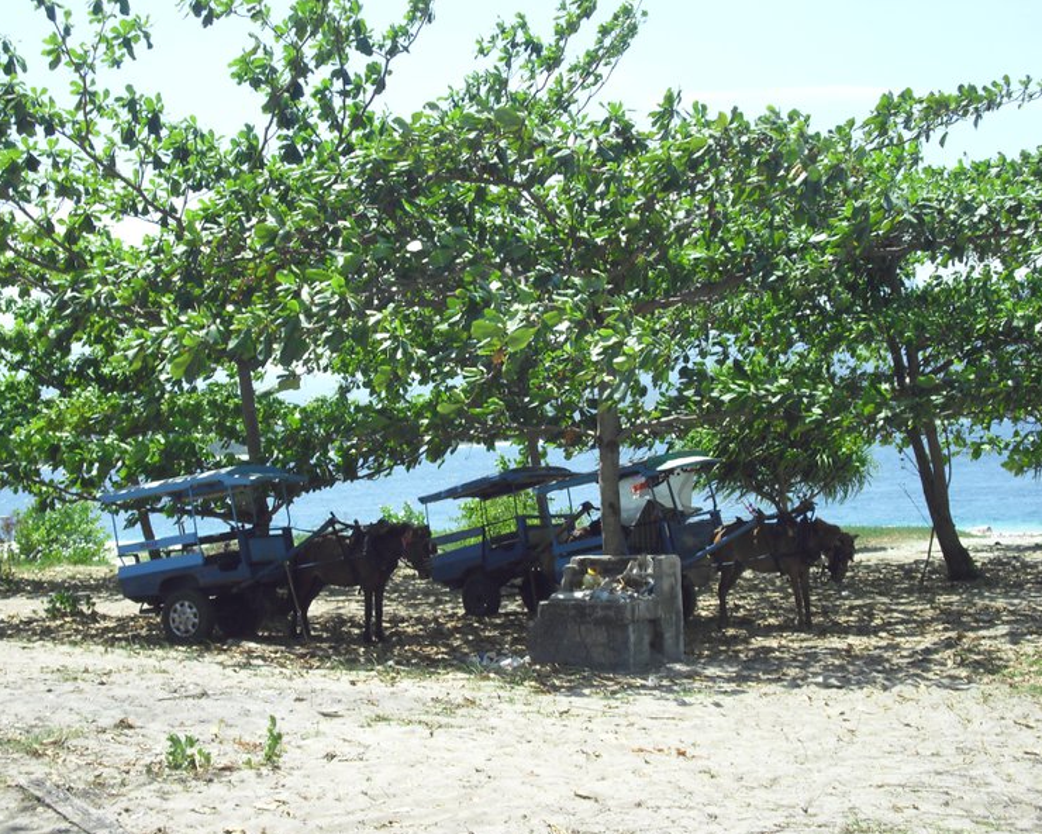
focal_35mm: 58
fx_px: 1789
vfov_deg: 26.2
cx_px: 490
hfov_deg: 32.5
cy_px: 420
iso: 100
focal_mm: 9
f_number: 9.7
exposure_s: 1/80
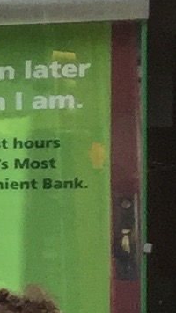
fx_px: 2408
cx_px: -1207
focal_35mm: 290
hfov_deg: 3.2
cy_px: 285
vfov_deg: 7.4
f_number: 2.2
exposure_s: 1/1276
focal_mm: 4.15
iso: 32
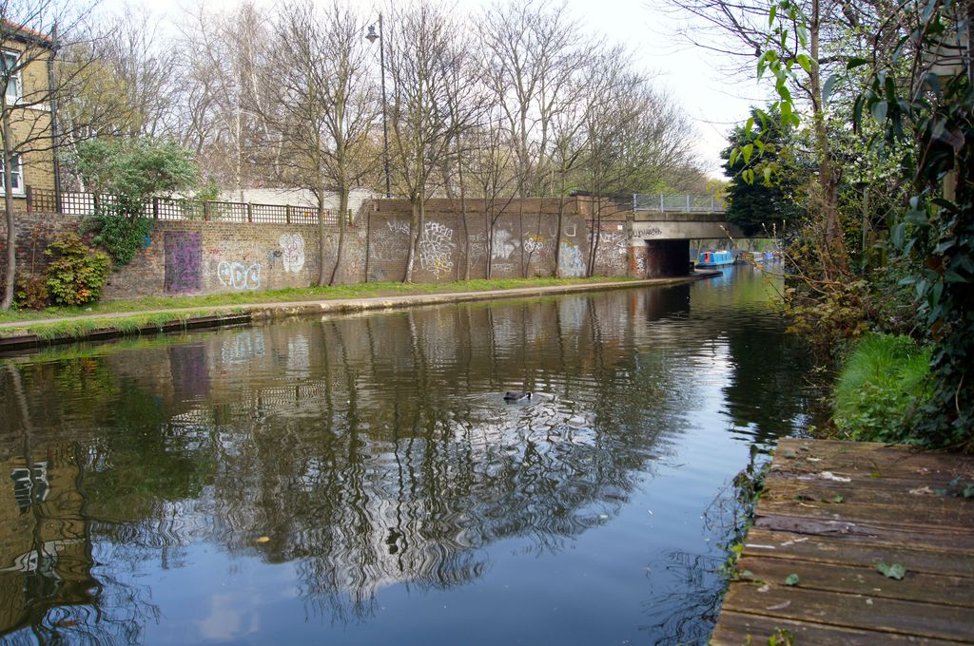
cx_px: 487
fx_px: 730
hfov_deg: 67.4
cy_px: 323
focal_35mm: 27
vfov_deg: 47.8
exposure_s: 1/60
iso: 100
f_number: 7.1
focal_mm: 18
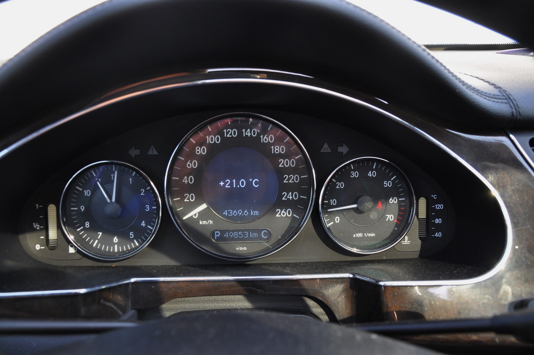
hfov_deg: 51.3
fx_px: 555
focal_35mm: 38
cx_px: 267
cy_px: 178
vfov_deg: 35.4
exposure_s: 1/50
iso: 250
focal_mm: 25
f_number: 7.1
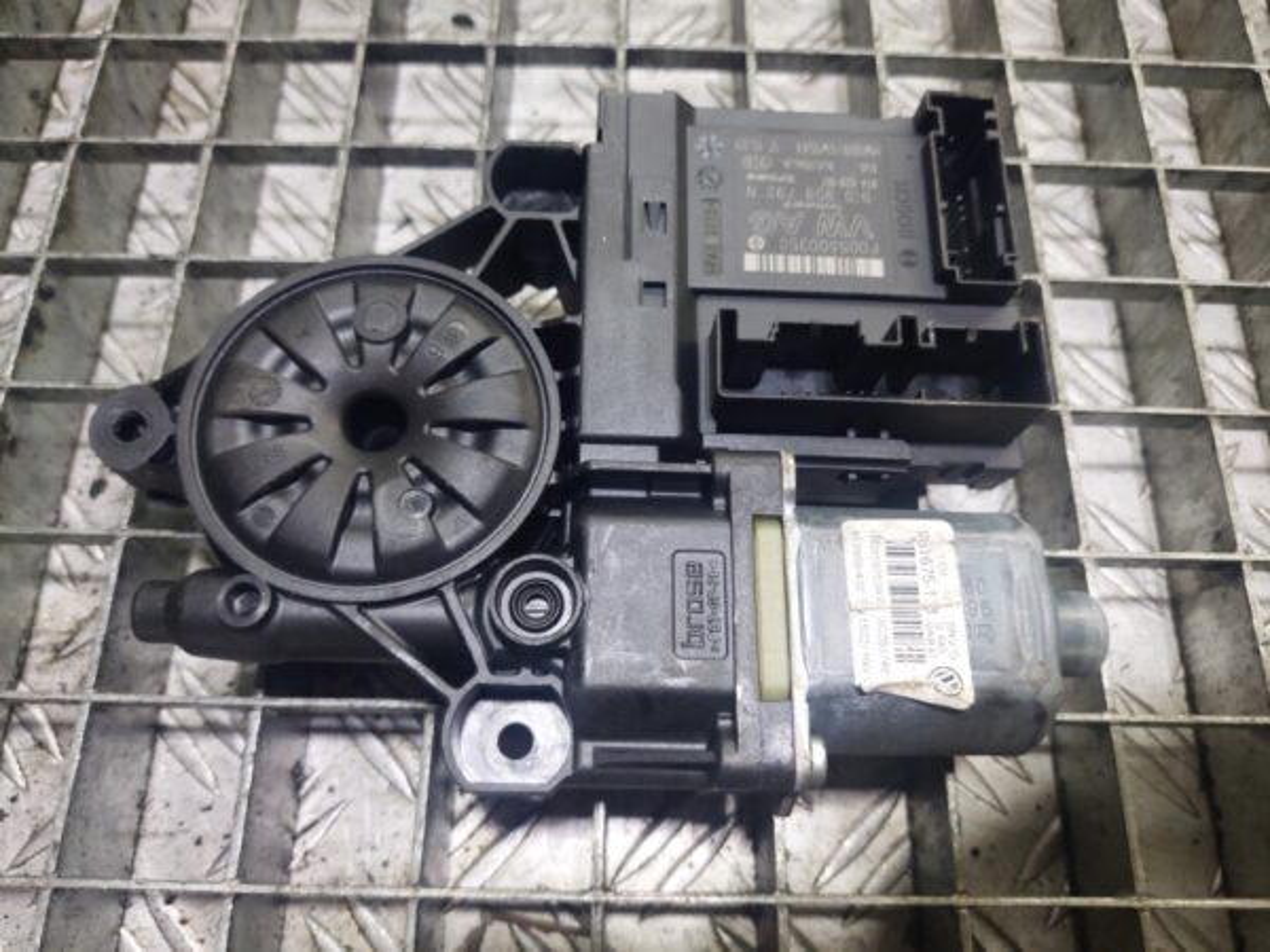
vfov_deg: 54.9
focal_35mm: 25
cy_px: 476
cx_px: 635
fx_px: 917
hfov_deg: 69.4
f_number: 1.8
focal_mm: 5.23
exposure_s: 1/50
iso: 160
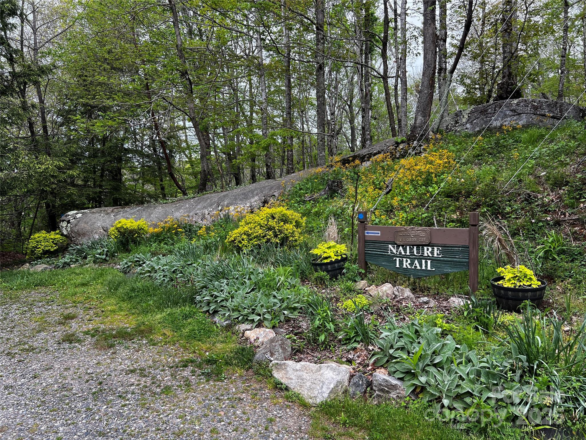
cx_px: 293
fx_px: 440
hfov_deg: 67.3
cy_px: 220
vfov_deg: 53.1
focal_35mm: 26
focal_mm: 5.7
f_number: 1.5
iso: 50
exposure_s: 1/256
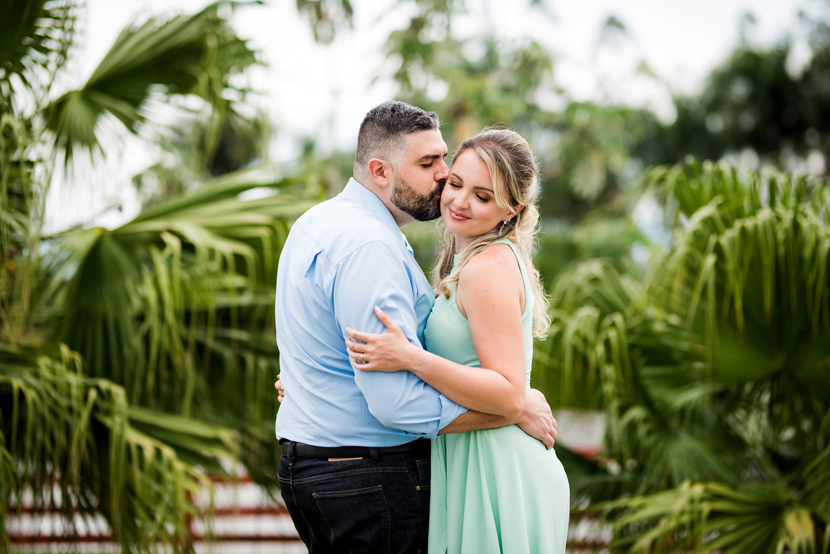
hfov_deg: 23.9
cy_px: 277
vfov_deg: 16.1
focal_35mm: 85
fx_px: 1960
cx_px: 415
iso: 100
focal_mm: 85
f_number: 1.8
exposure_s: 1/800
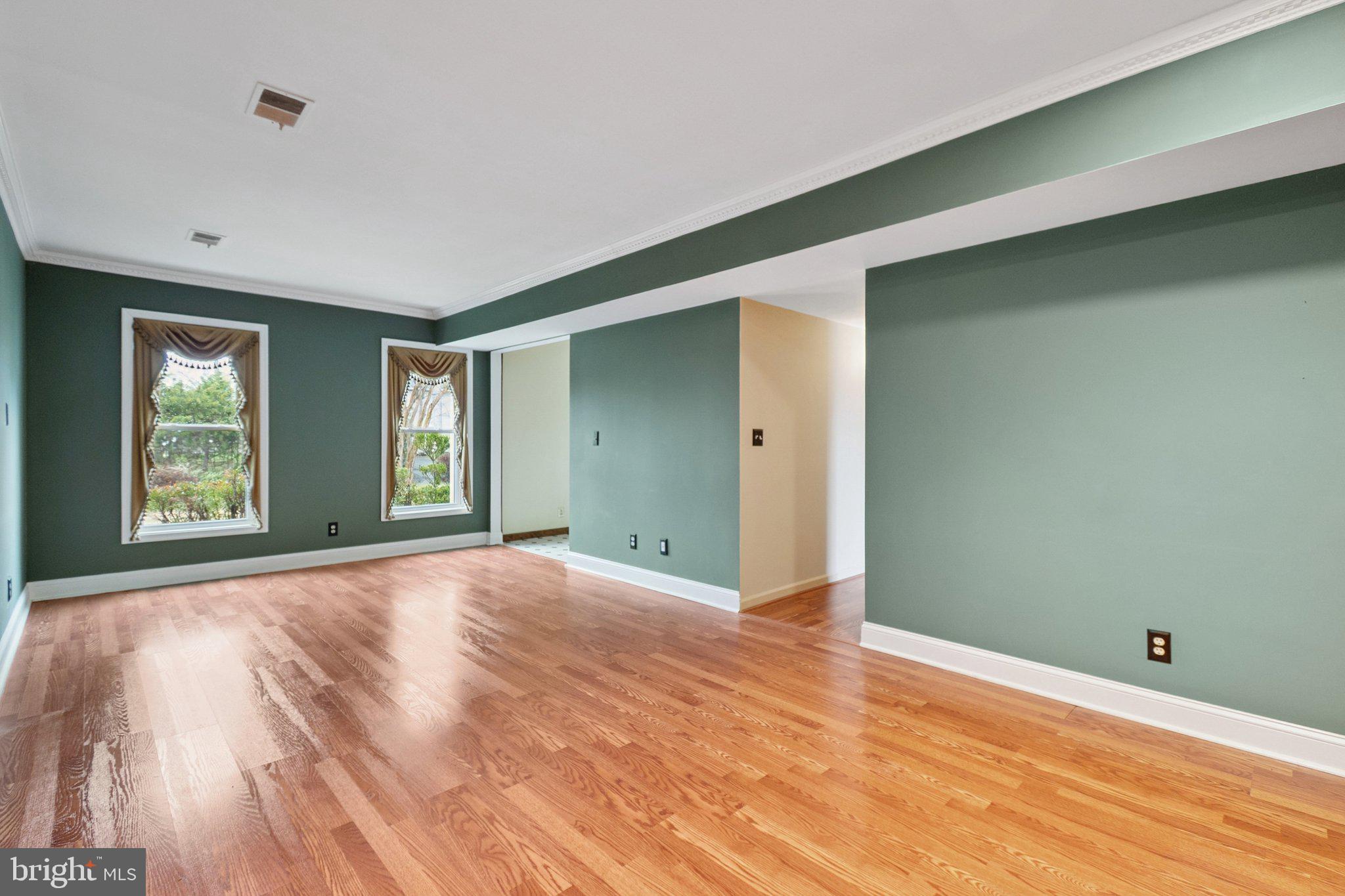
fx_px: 560
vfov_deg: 77.3
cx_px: 672
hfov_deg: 100.4
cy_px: 448
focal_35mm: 15
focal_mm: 10
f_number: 5.6
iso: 400
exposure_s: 1/6
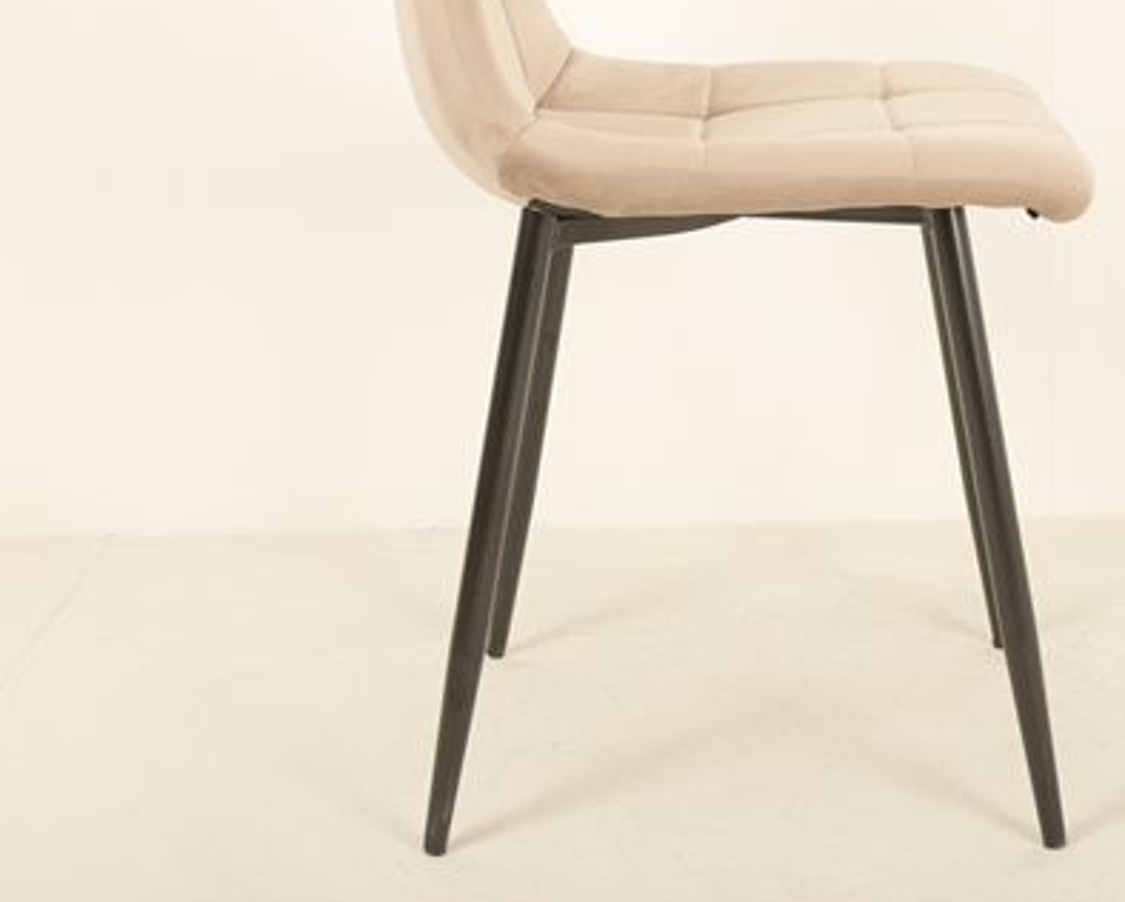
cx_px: 708
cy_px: 198
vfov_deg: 20.3
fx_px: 2500
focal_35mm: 75
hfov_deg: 25.3
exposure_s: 1/160
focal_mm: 42
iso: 100
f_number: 10
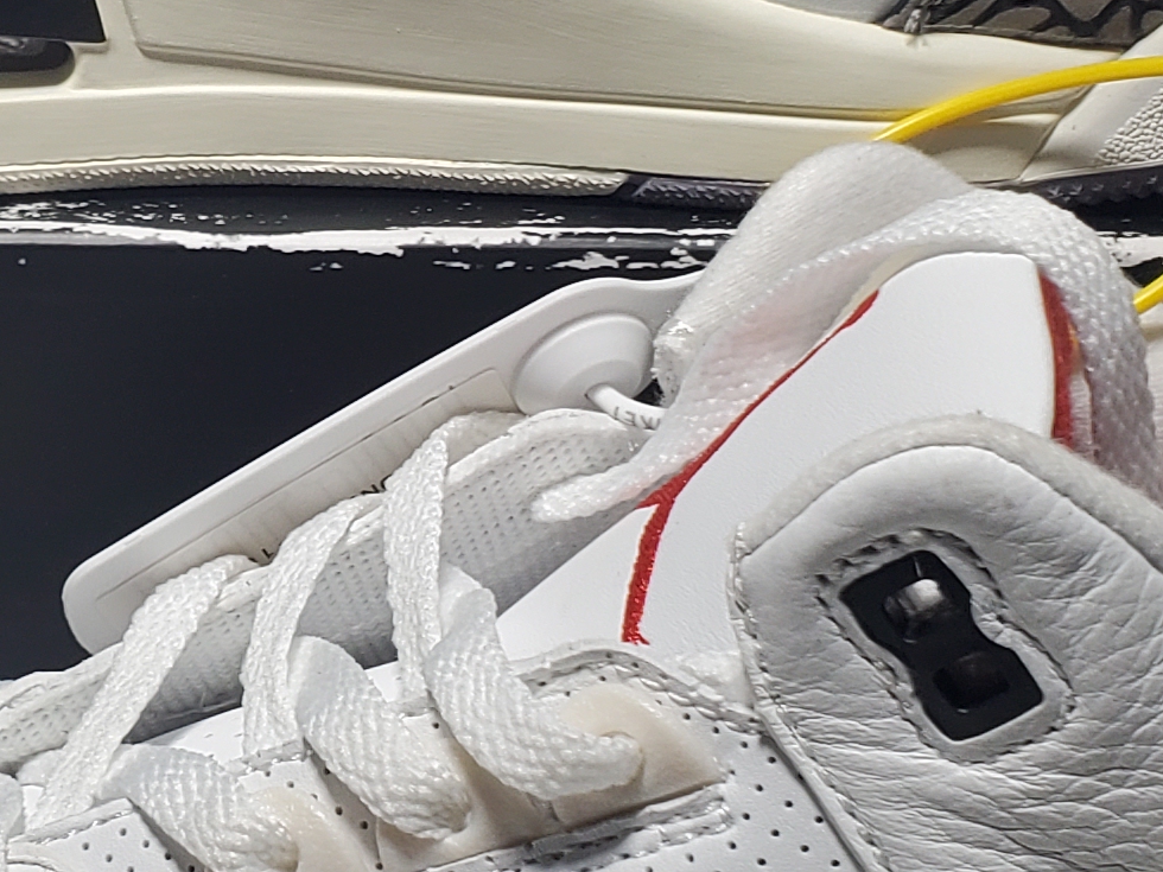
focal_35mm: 107
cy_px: 364
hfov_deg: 18.3
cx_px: 413
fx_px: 3595
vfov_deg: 13.8
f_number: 2.4
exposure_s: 1/229
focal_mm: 4.3
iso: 50
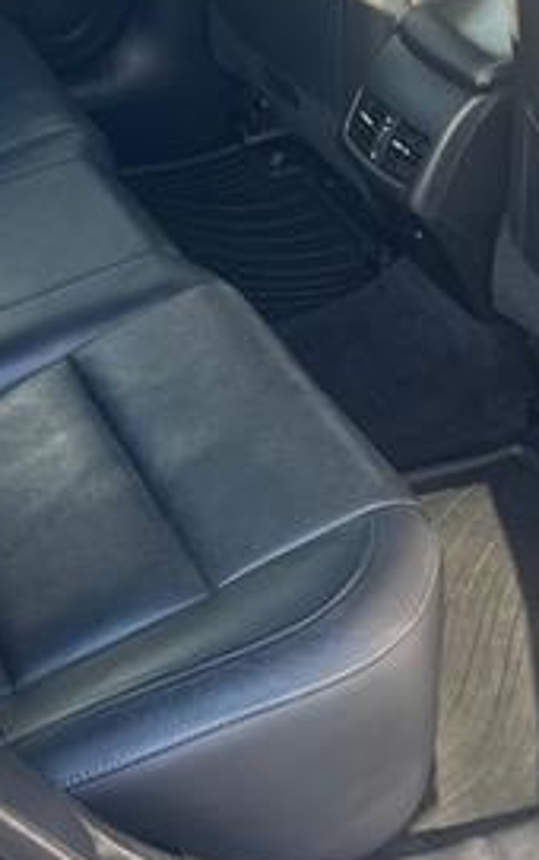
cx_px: 168
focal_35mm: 65
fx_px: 1524
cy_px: 213
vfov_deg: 30.9
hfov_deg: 20.0
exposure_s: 1/186
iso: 40
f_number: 1.5
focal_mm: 5.7
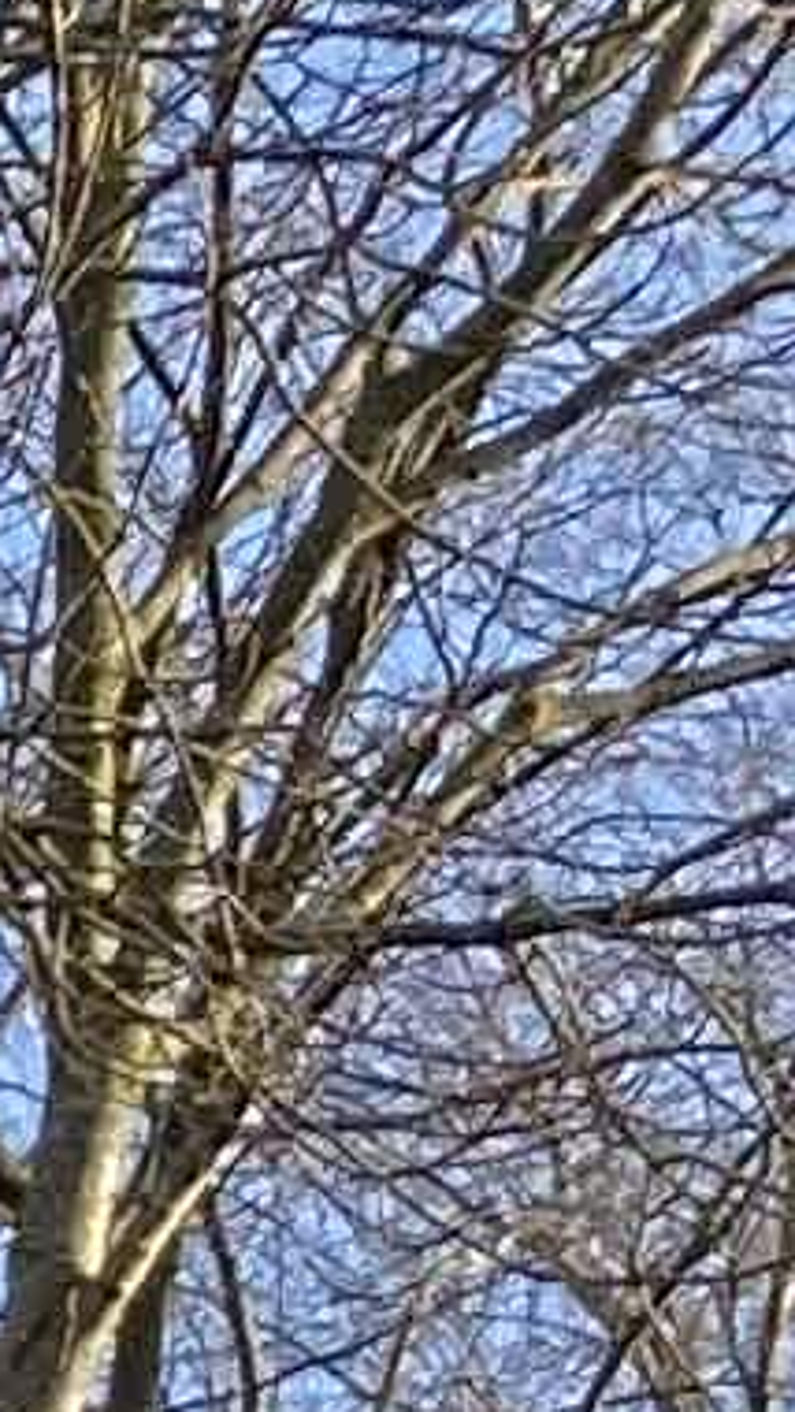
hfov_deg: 3.3
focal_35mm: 324
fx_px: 12131
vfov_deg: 6.2
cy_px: 3868
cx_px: -3838
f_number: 1.8
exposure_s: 1/649
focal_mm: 4
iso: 20
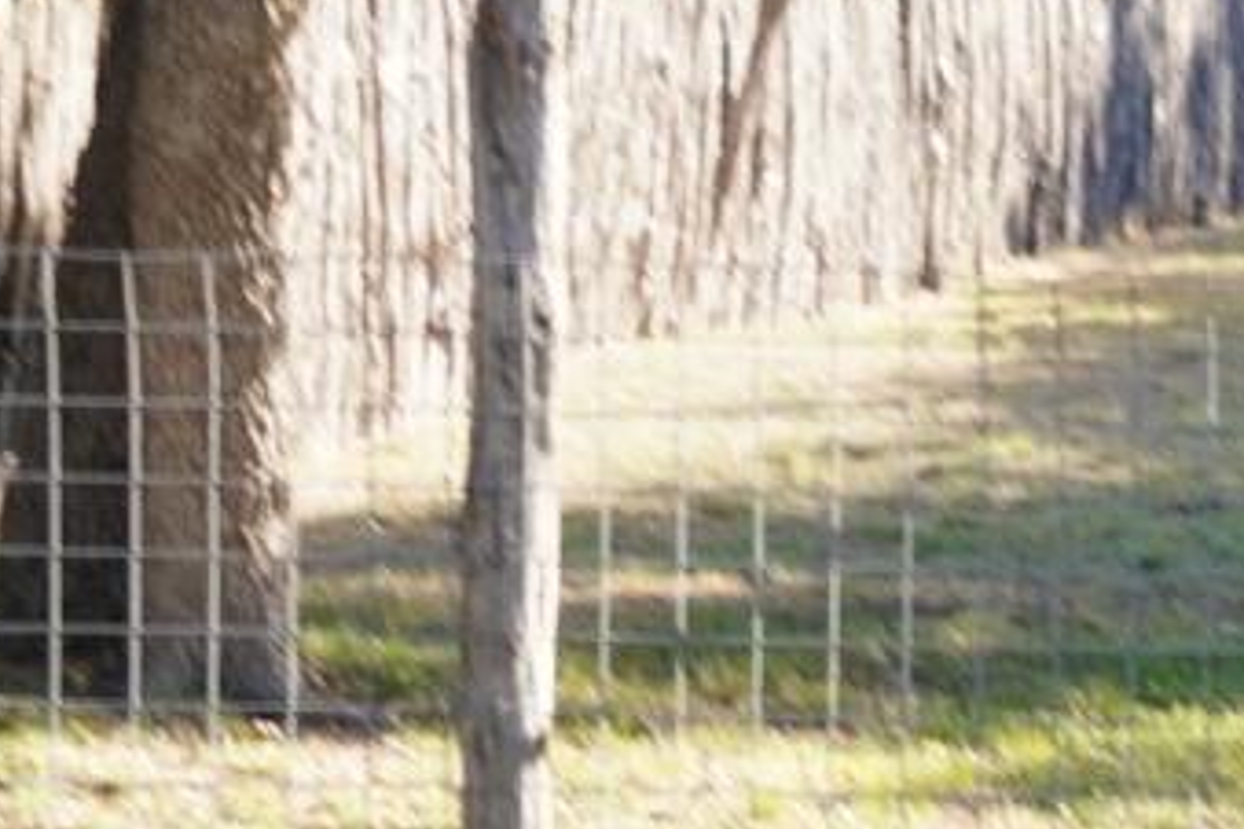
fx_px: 6427
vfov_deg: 7.4
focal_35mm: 186
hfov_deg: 10.2
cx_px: 2470
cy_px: 407
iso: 100
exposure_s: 1/60
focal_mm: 26
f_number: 5
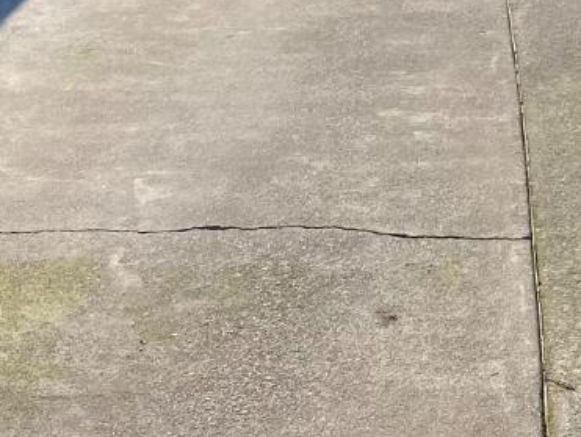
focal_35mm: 105
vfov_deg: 13.1
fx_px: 1764
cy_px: -280
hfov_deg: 18.4
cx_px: 523
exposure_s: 1/6410
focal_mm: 4.25
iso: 32
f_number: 1.8
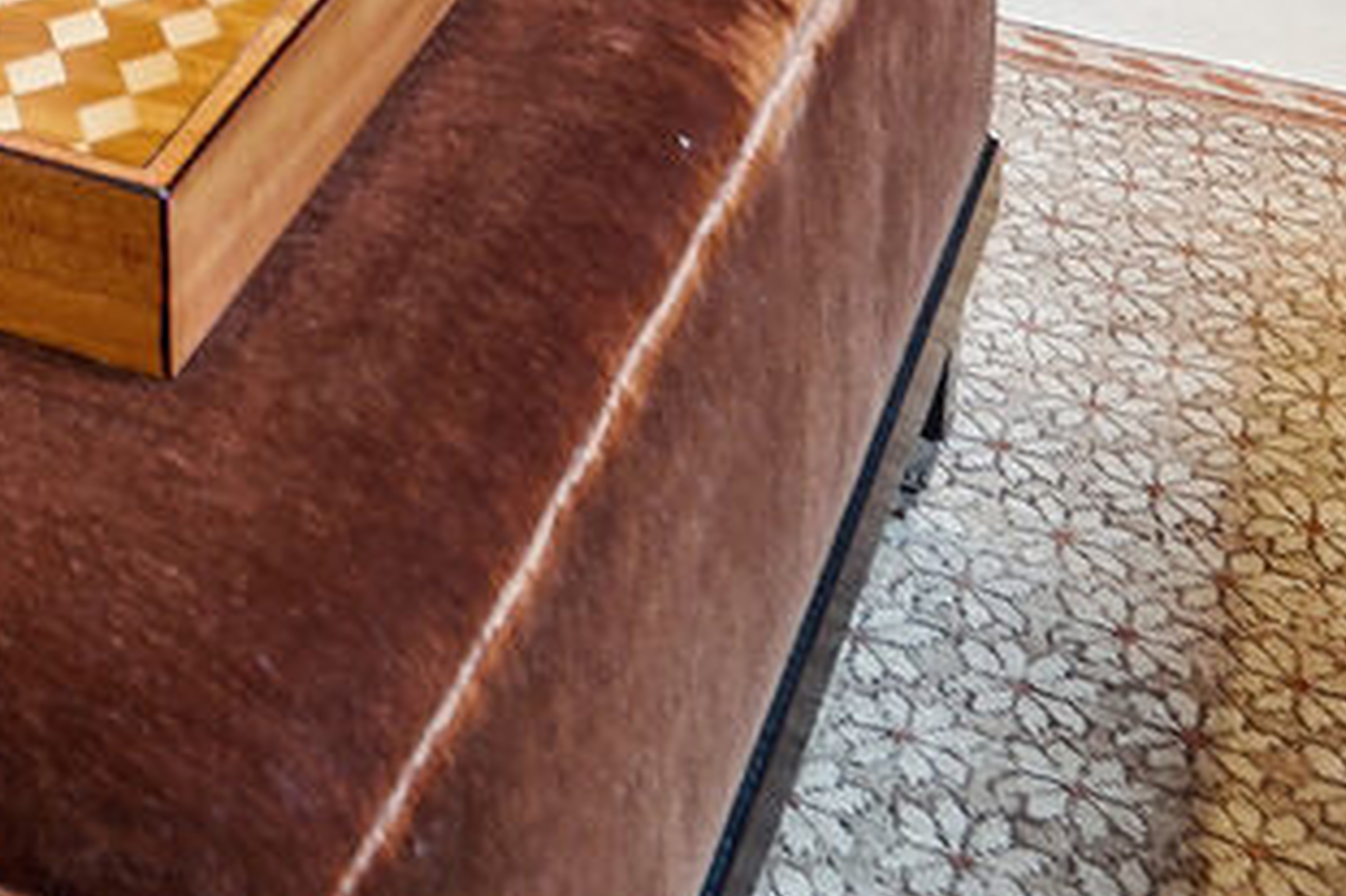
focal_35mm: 89
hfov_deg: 20.2
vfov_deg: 11.4
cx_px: -584
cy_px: -1532
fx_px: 3326
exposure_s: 1/1.25
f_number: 8
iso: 200
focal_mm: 16
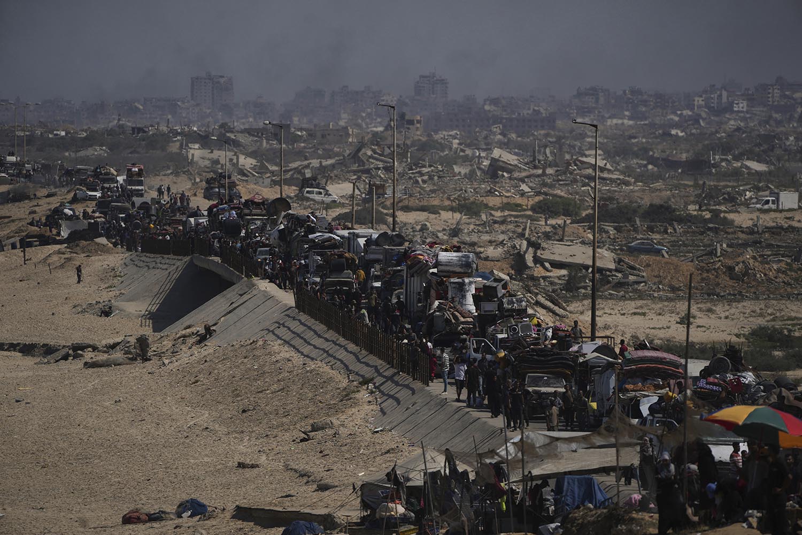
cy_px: 268
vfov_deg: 3.4
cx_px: 401
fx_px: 8910
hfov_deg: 5.2
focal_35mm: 400
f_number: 5.6
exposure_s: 1/2500
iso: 100
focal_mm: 400
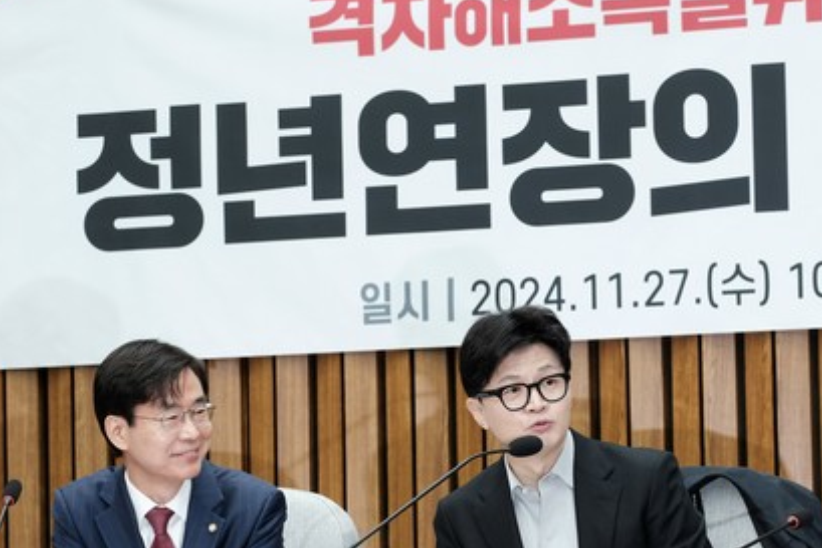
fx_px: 4522
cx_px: 589
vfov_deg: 6.9
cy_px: 313
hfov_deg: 10.4
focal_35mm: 198
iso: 1250
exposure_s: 1/100
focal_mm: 90
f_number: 5.6
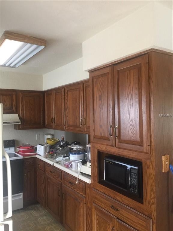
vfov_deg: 61.7
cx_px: 86
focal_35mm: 29
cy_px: 116
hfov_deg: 48.2
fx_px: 193
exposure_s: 1/15
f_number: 2.2
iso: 80
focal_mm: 4.15
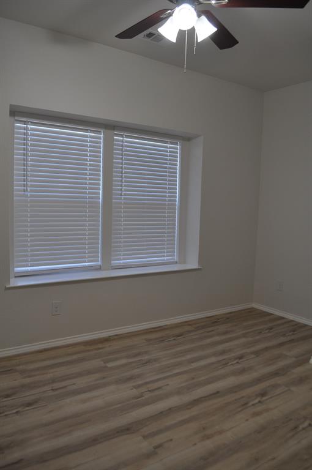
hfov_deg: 47.8
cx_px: 156
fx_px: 352
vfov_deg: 67.4
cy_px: 235
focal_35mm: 27
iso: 400
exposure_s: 1/125
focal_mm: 18
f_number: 5.6
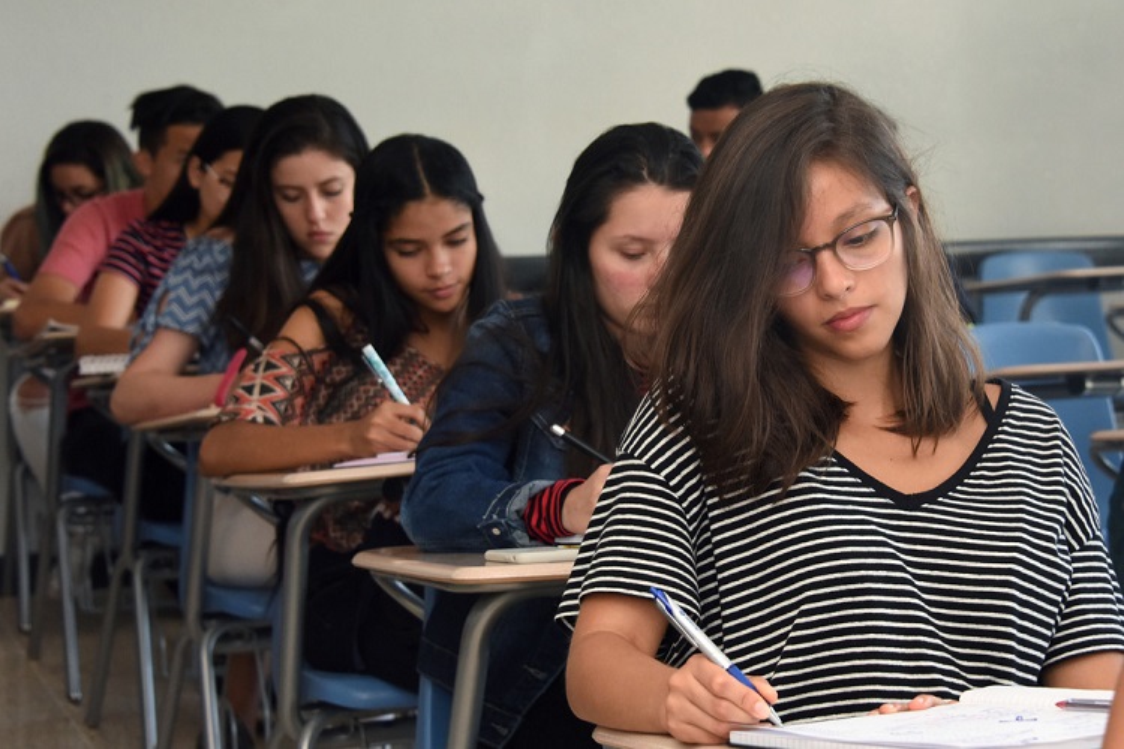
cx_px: 562
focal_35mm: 70
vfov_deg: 19.5
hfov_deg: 28.8
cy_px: 374
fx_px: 2185
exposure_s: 1/125
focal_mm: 70
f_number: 7.1
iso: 2000
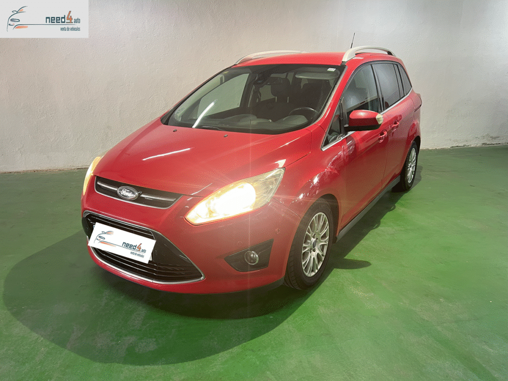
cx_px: 254
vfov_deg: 53.1
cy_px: 190
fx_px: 382
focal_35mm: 26
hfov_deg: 67.3
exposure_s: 1/50
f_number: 1.5
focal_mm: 5.7
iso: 80
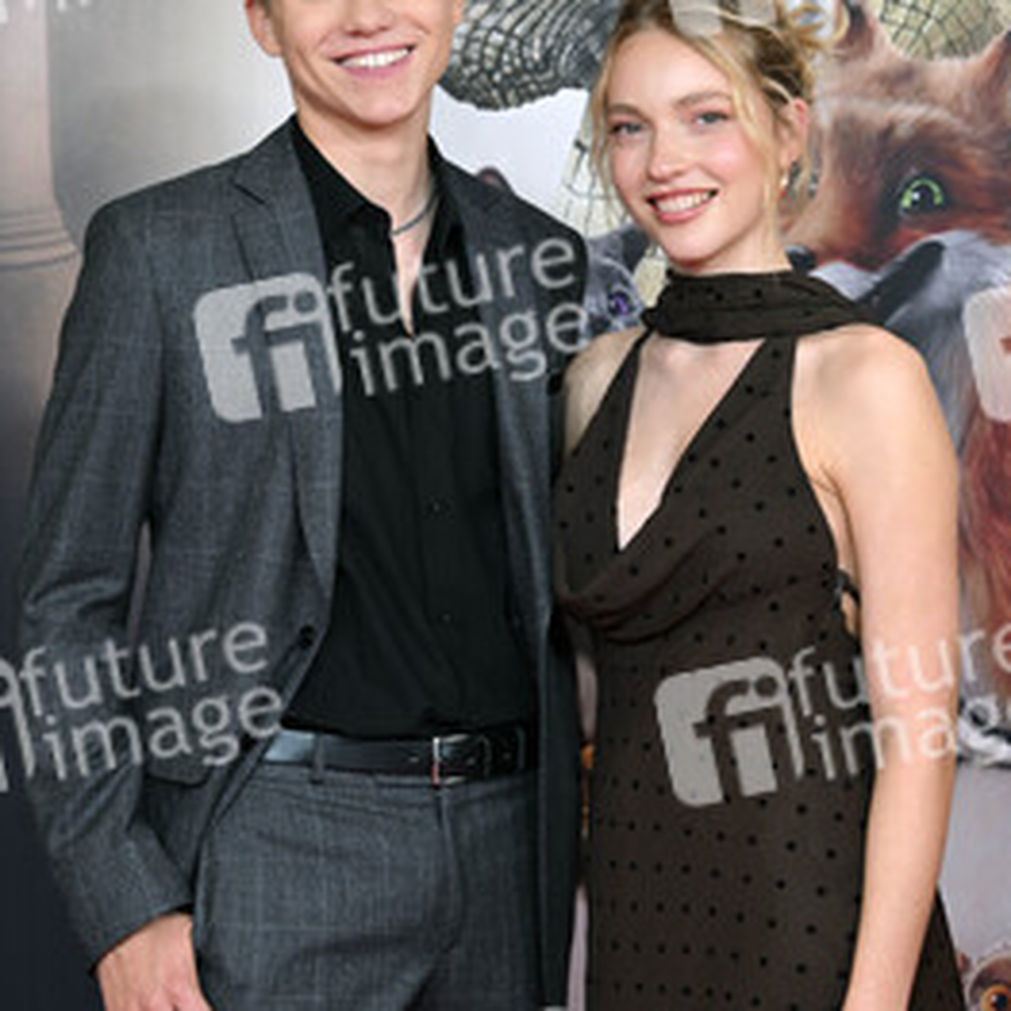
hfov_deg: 19.5
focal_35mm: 89
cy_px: 523
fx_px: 2941
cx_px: 504
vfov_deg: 19.5
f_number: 6.3
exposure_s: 1/160
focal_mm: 69
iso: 800
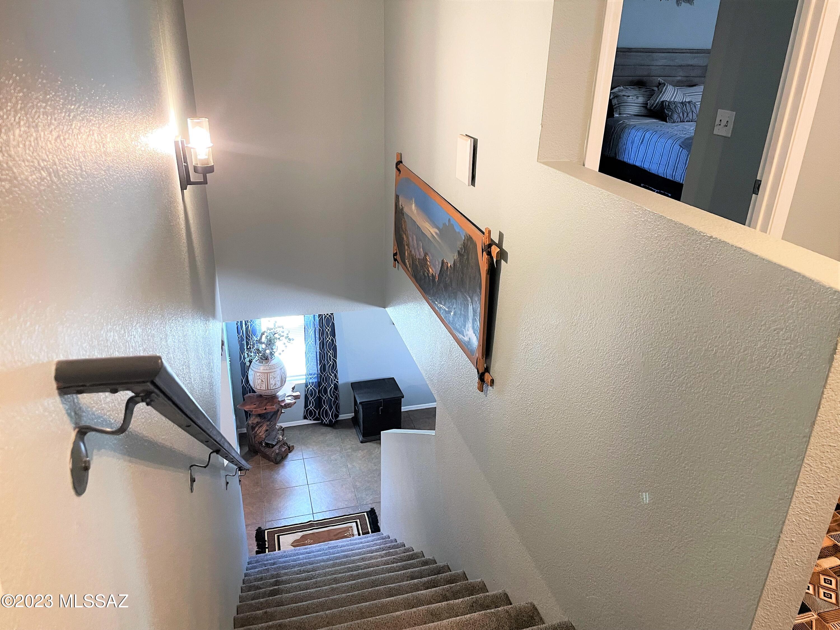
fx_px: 631
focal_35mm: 26
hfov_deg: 67.3
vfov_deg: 53.1
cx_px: 420
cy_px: 315
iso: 320
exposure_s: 1/60
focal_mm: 4.2
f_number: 1.6
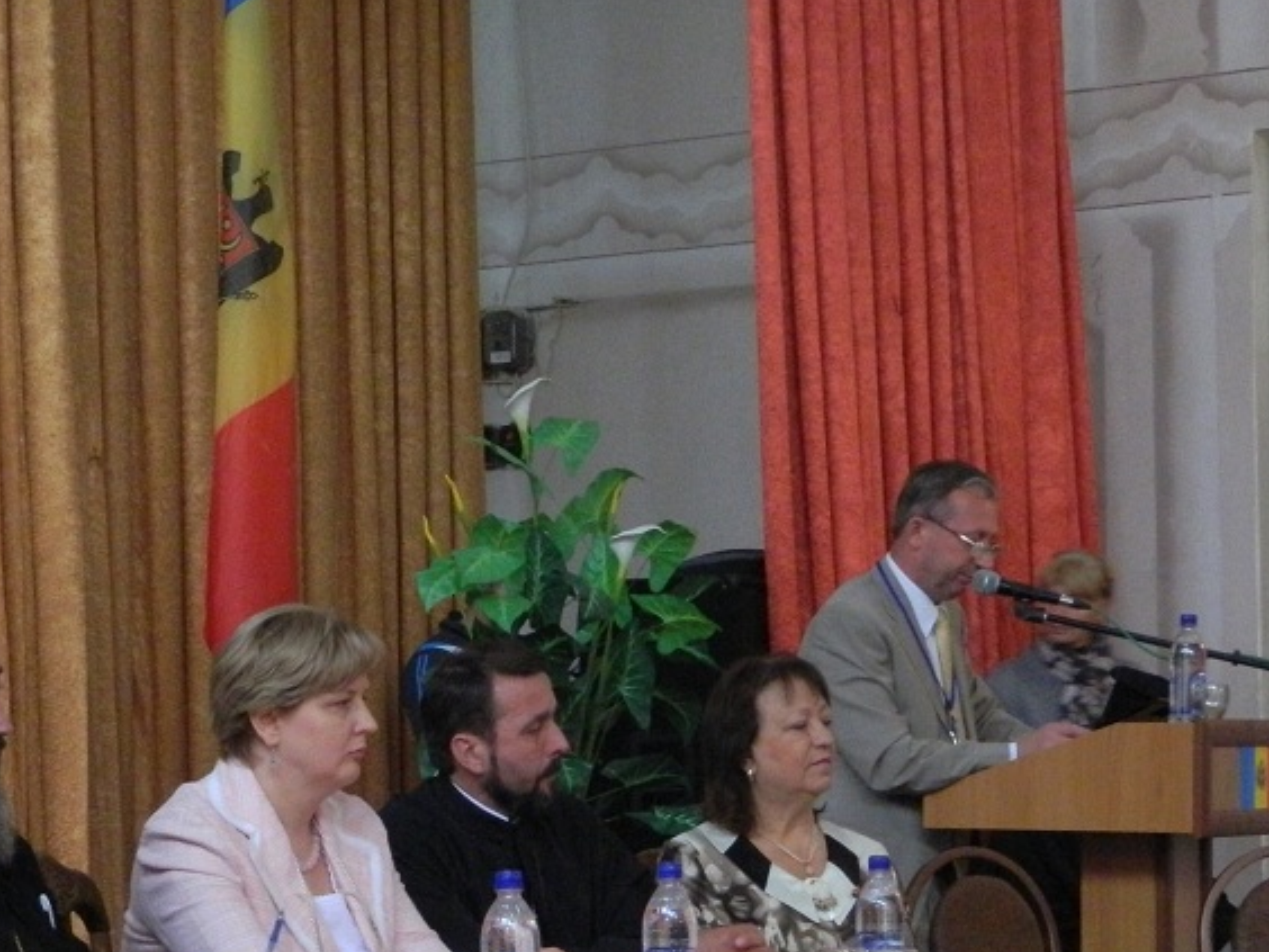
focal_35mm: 100
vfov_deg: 14.7
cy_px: 842
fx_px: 3666
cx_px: 522
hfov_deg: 19.6
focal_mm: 8.4
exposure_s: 1/15
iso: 400
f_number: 3.6
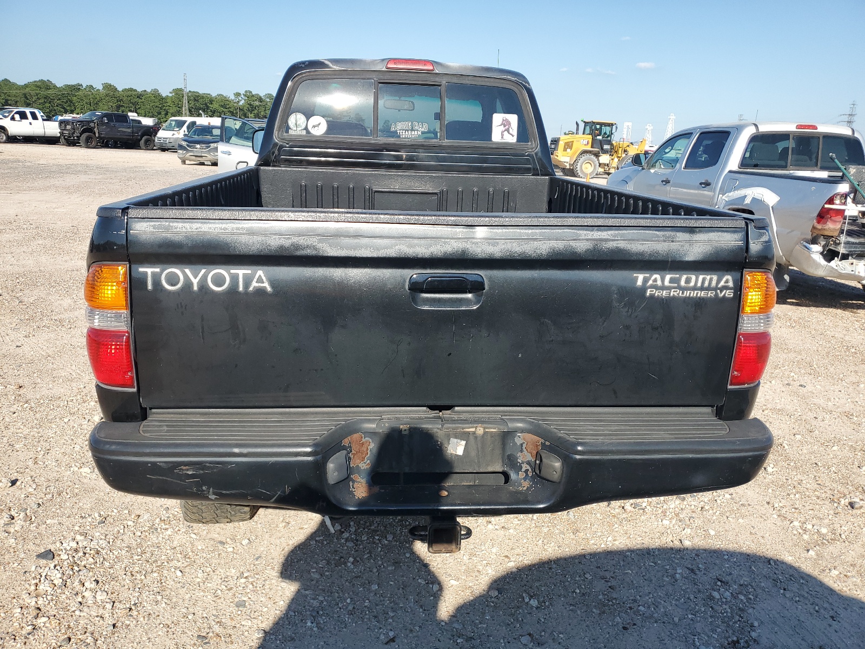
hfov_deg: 67.3
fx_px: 650
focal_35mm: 26
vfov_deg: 53.1
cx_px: 432
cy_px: 324
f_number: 1.5
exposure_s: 1/2500
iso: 50
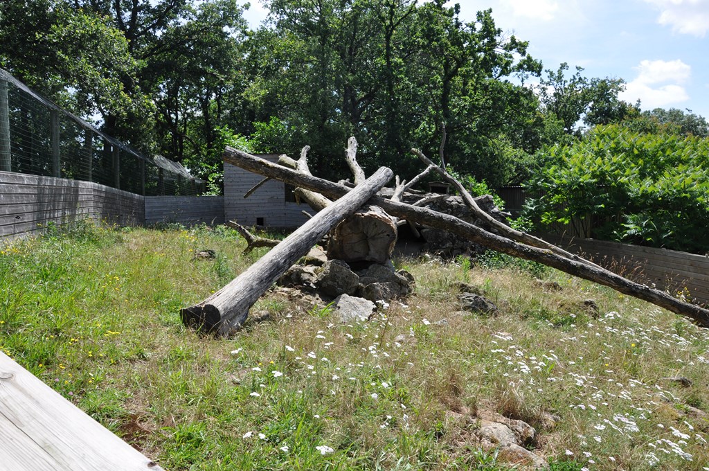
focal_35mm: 27
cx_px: 354
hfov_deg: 67.4
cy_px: 236
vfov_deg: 47.8
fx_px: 531
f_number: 11
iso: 200
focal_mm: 18
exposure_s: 1/125
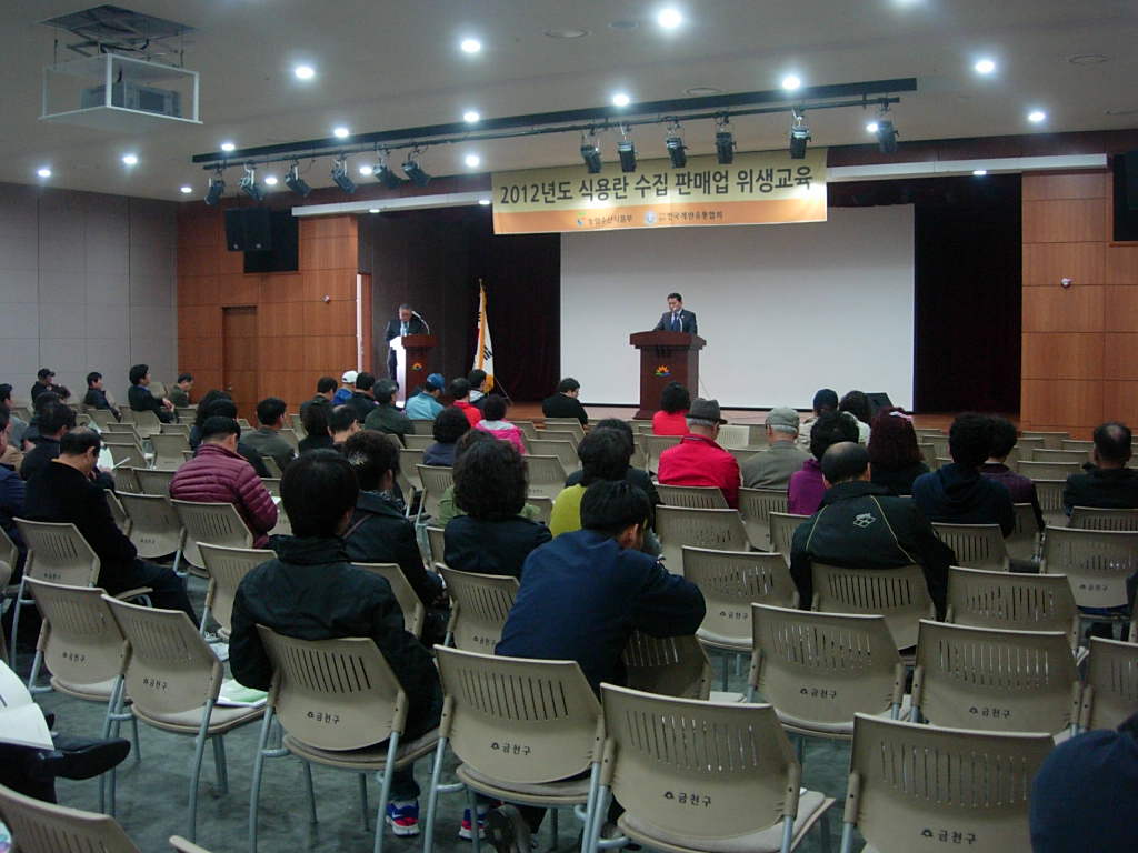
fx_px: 1249
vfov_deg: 37.7
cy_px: 426
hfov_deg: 49.0
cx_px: 569
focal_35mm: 38
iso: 200
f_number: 2.8
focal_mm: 7.8
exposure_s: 1/21.3
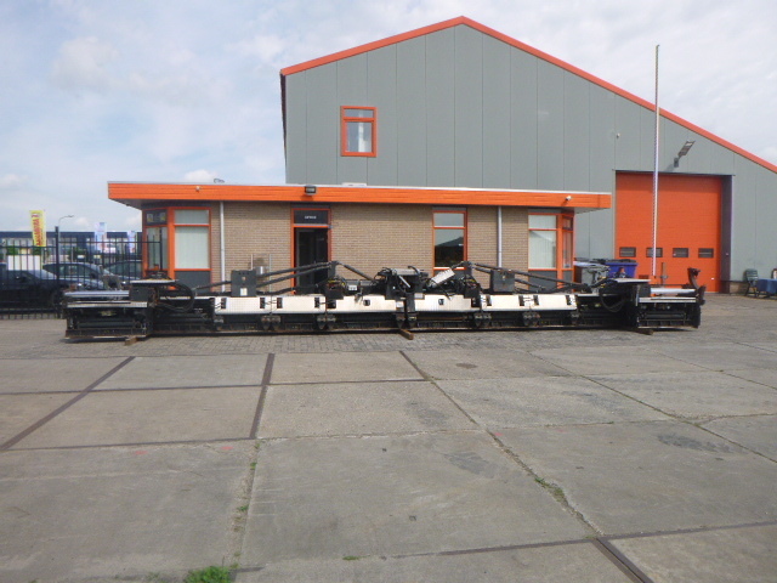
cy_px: 292
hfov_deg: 69.4
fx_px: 561
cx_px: 388
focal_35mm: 25
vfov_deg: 54.9
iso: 100
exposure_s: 1/400
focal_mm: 4.5
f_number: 3.9
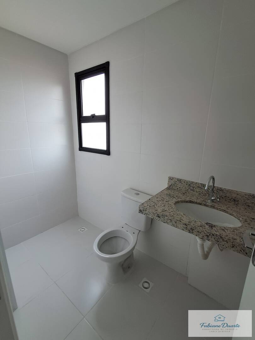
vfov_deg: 94.5
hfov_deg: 78.1
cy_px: 170
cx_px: 128
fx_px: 157
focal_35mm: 16
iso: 40
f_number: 2.2
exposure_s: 1/60
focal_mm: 1.64
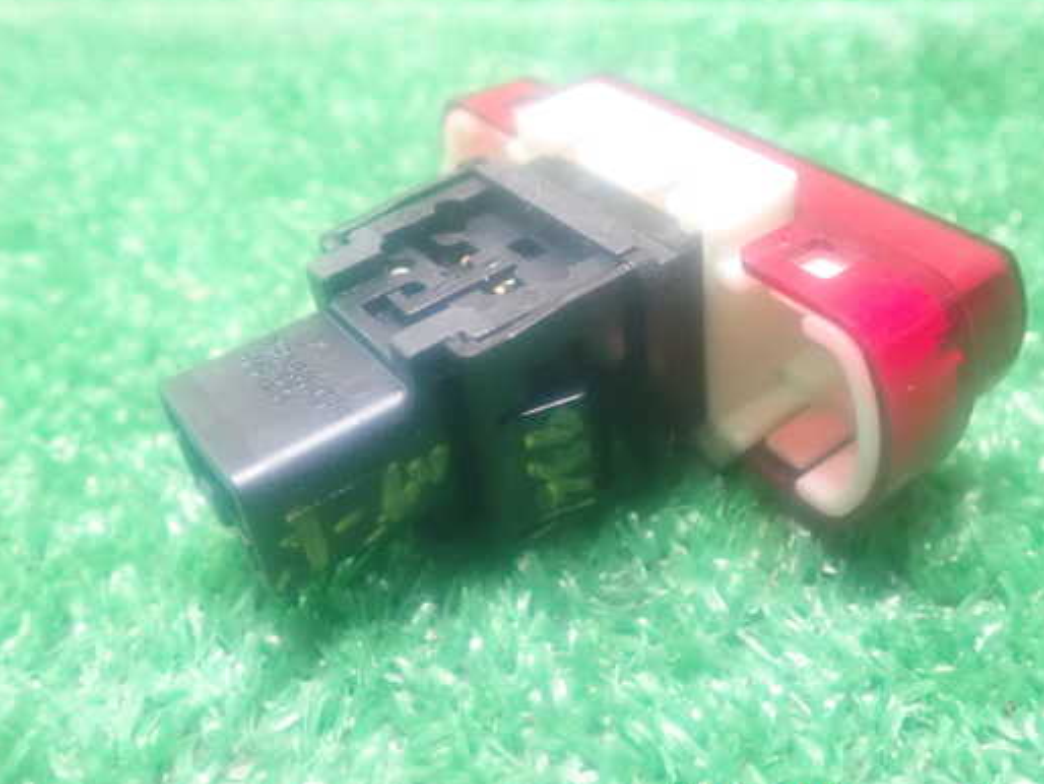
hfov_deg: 52.6
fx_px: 1056
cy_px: 378
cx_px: 526
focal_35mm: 35
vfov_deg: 40.7
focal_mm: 5.5
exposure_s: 1/25
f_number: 2.3
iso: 1600
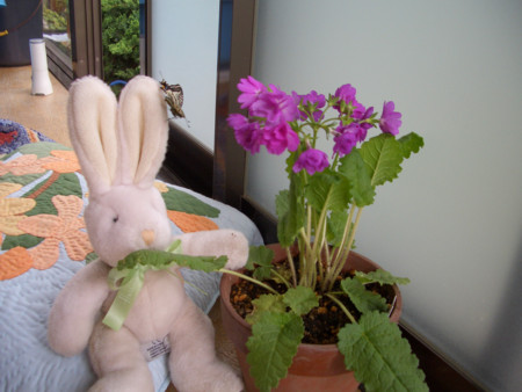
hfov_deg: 52.6
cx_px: 261
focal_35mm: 35
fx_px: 528
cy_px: 196
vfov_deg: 40.7
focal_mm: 5.8
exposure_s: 1/125
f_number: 2.6
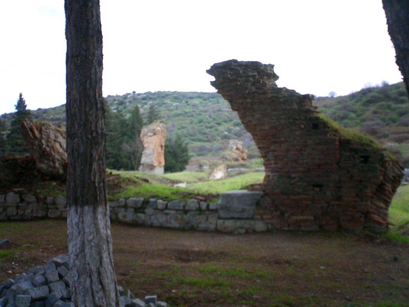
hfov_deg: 50.1
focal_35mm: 37
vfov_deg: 38.7
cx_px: 204
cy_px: 154
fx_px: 437
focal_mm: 5.6
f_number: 3.5
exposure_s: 1/200
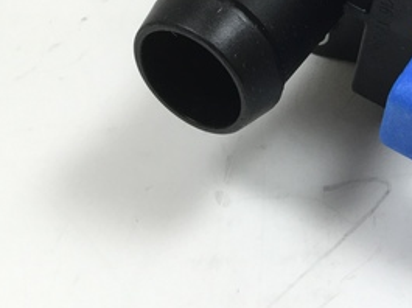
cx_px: 379
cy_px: -31
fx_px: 891
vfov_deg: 18.8
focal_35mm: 75
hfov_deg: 25.1
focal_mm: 3.3
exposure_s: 1/30
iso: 32
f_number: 2.4
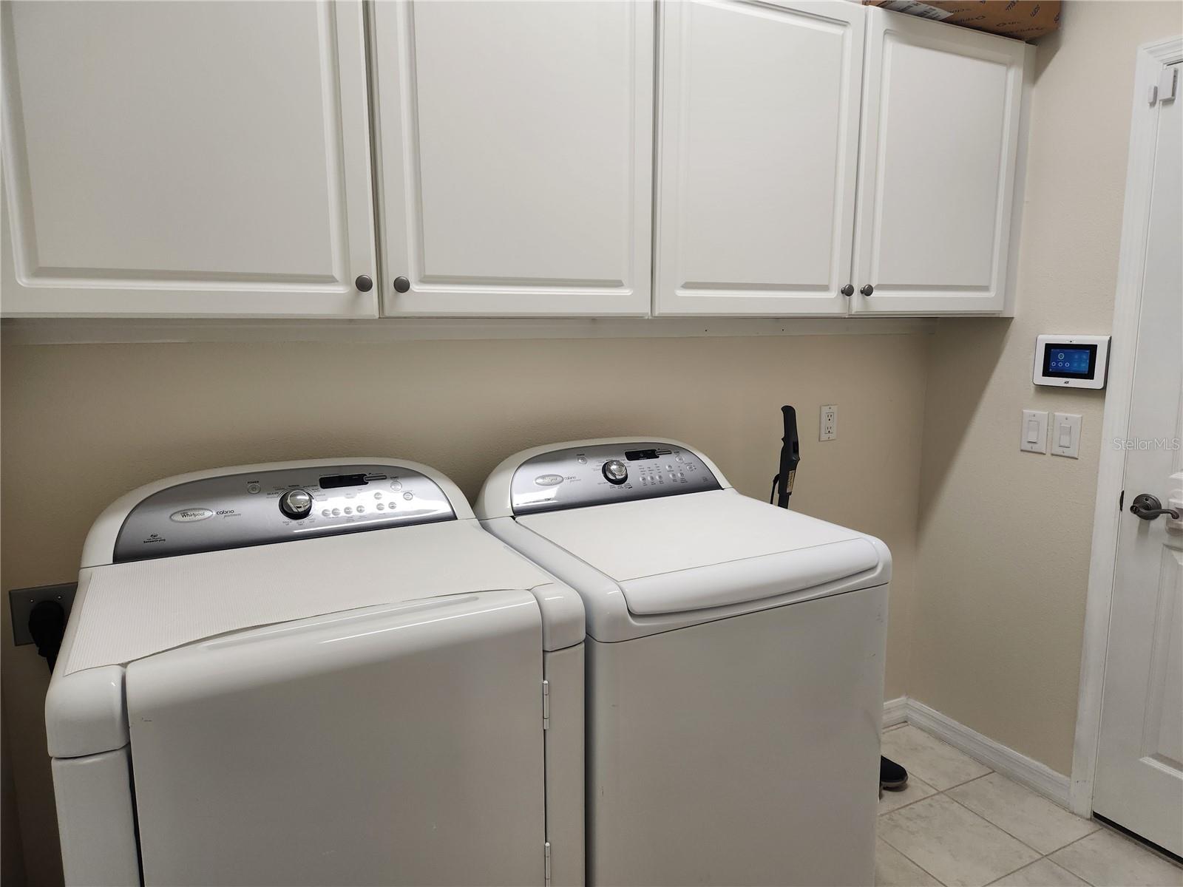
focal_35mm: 23
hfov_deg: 73.9
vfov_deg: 58.9
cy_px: 444
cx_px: 592
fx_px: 786
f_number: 1.8
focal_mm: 5.4
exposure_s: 1/180
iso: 125
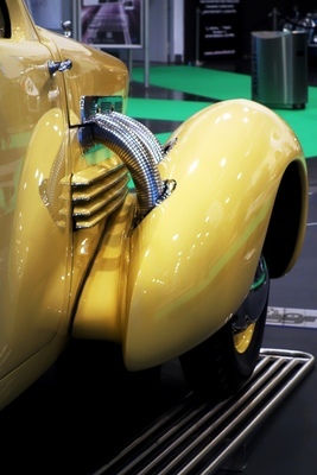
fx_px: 1320
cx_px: 158
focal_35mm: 100
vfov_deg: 20.4
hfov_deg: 13.7
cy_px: 238
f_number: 4.9
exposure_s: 1/80
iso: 800
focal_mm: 37.1
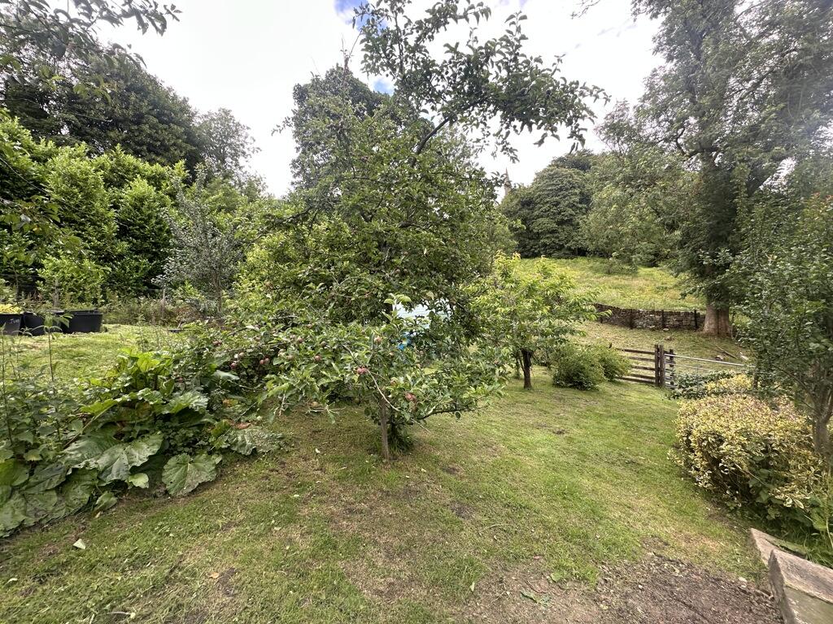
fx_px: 337
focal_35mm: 14
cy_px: 312
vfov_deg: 85.7
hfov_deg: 102.1
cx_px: 416
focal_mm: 2.22
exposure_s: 1/121
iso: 40
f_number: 2.2
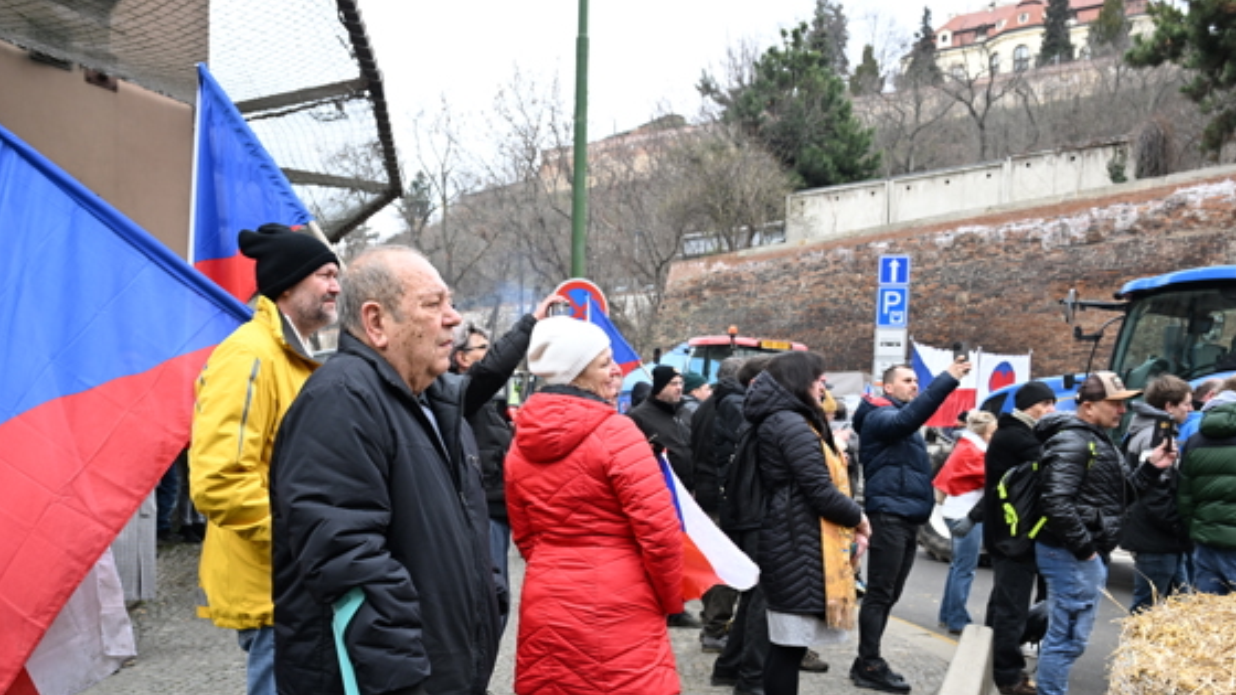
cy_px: 494
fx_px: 1016
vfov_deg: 37.1
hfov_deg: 62.6
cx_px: 598
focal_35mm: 31
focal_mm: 24
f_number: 5.6
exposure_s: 1/500
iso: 800
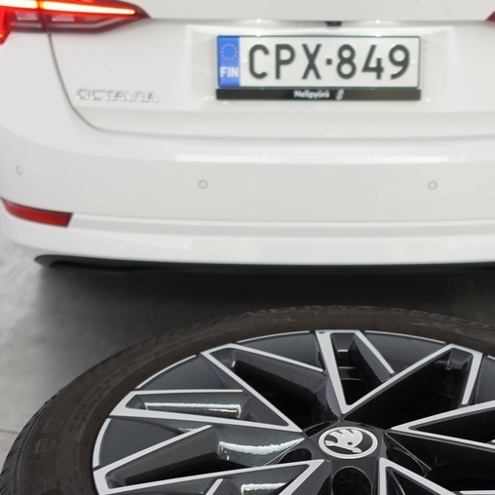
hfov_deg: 26.4
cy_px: 370
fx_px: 1052
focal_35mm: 65
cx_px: 322
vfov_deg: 26.2
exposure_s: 1/30
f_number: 1.8
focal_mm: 9.4
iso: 125
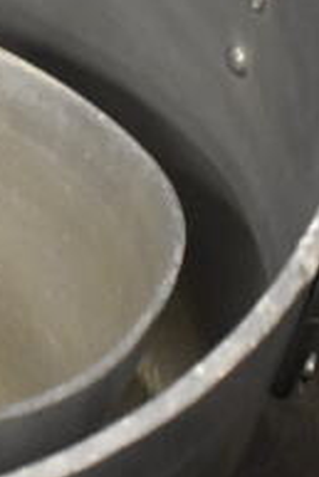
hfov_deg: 9.2
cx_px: -292
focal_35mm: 142
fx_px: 1884
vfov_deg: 14.4
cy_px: 246
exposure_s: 1/125
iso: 3600
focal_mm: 20
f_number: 3.8
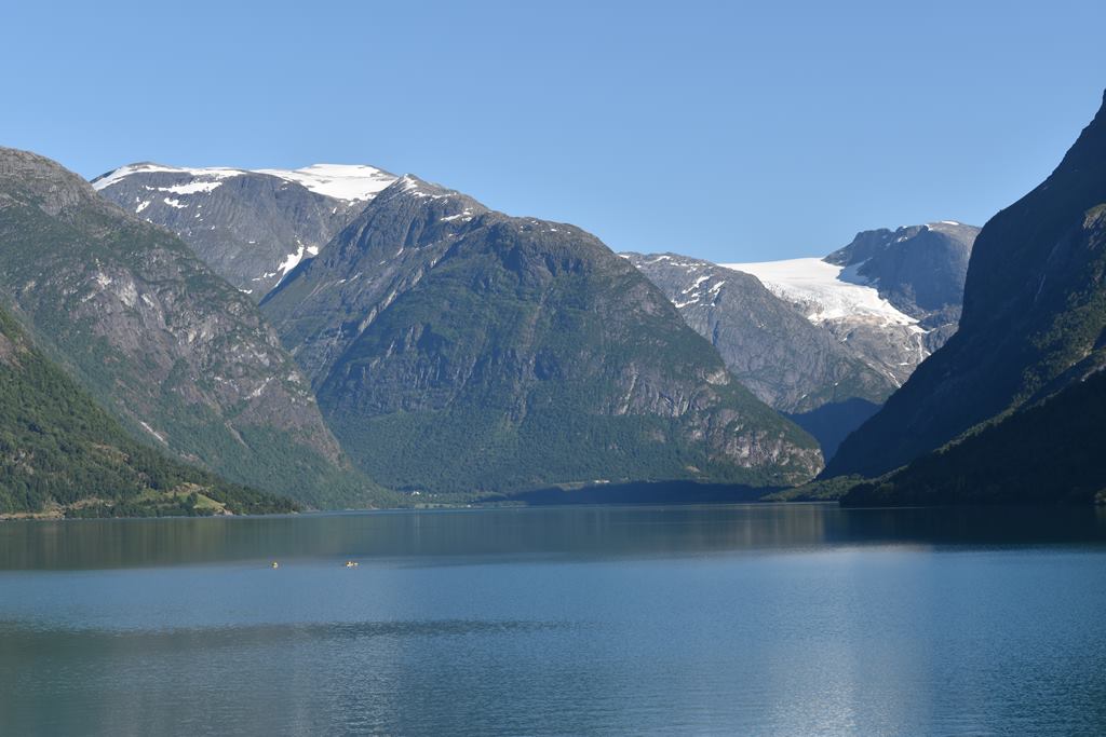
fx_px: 2535
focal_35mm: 82
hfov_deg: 24.6
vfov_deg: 16.6
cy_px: 368
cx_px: 553
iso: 100
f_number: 8
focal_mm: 55
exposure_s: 1/320
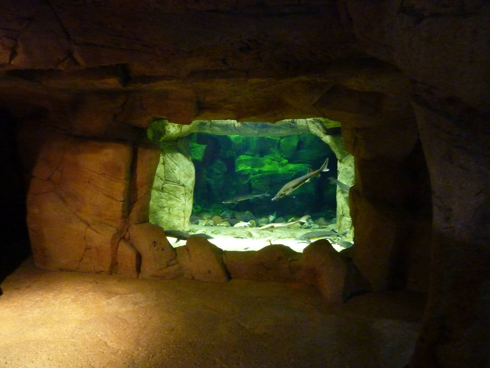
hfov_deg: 69.4
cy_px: 184
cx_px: 245
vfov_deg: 54.9
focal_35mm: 25
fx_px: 354
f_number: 3.3
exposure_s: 1/8
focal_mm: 4.1
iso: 800
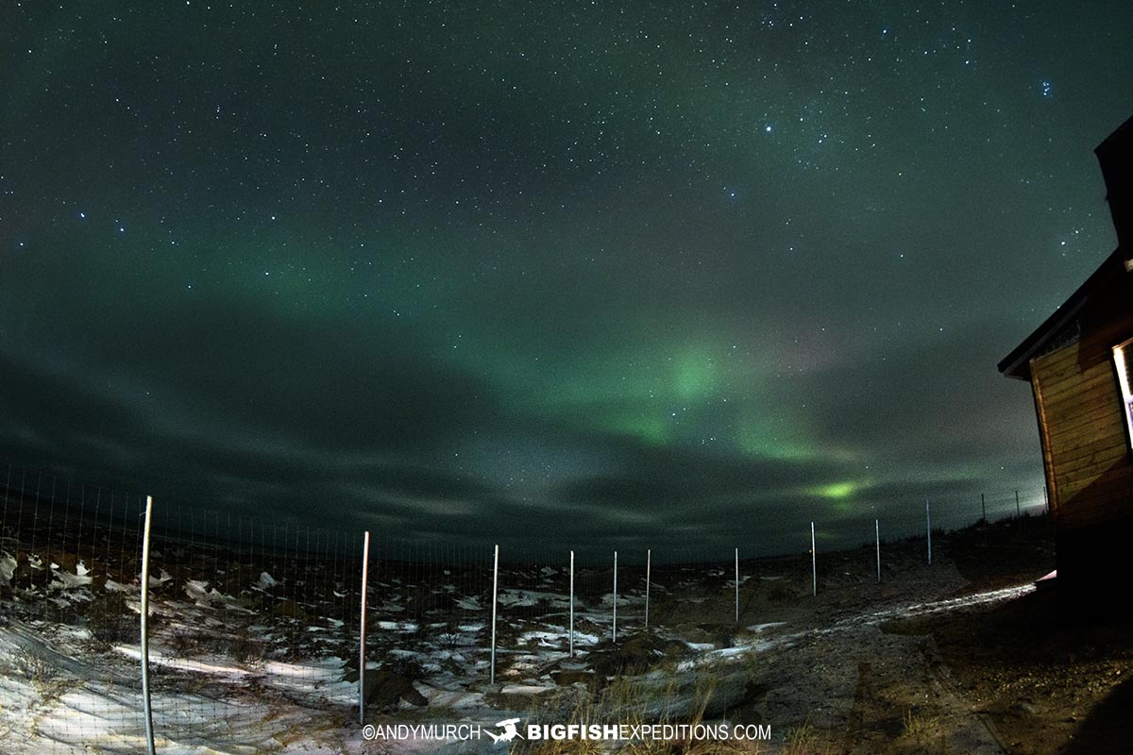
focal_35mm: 18
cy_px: 378
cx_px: 566
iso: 1600
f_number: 6.3
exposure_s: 30
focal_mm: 12
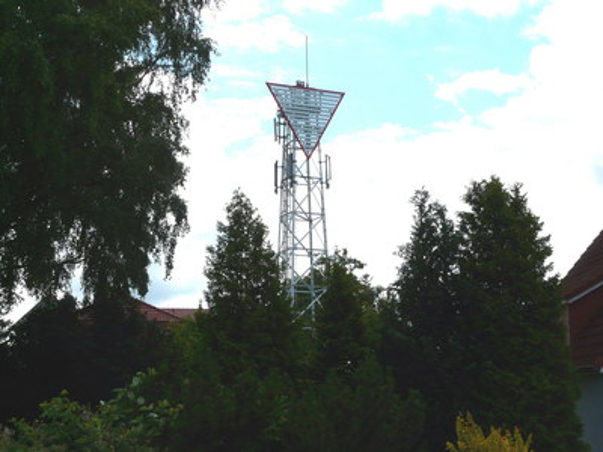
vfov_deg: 25.2
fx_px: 1010
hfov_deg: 33.2
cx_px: 302
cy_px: 226
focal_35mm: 58
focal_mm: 9.5
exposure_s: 1/500
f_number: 7.1
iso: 100
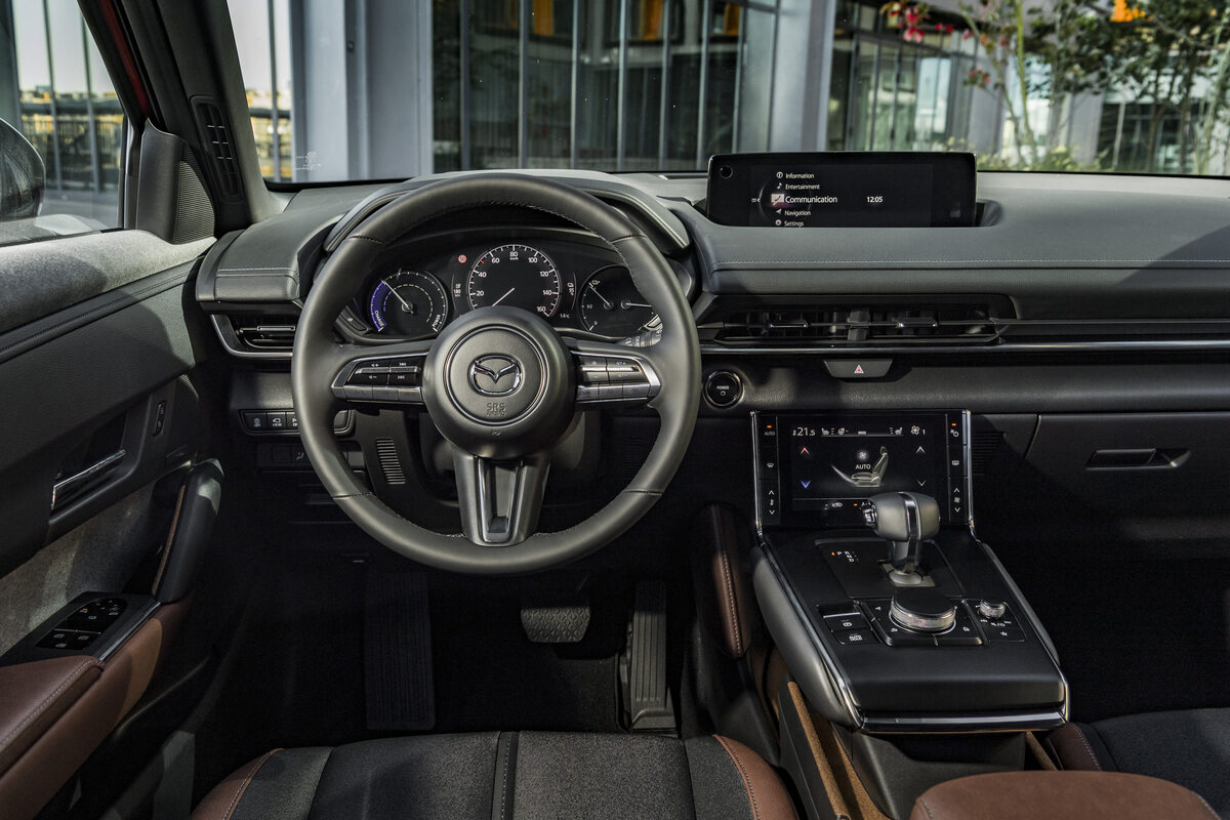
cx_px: 615
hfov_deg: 58.7
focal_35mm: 32
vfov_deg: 41.1
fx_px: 1093
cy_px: 410
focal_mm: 32
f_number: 7.1
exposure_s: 1/50
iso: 800
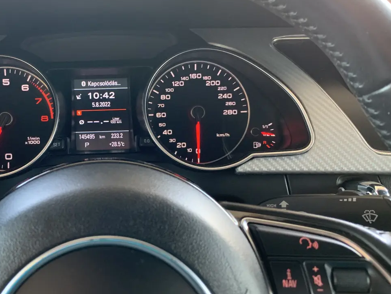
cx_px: 116
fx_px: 441
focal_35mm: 39
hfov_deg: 46.7
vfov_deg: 36.8
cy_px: 162
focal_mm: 4.25
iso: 400
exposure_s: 1/59
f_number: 1.8
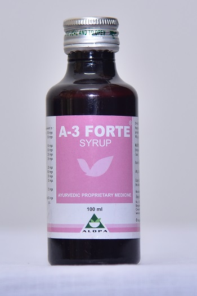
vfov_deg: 17.1
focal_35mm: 120
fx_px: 986
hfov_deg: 11.4
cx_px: 98
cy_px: 148
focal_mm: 120
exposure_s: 1/160
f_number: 4
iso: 1250
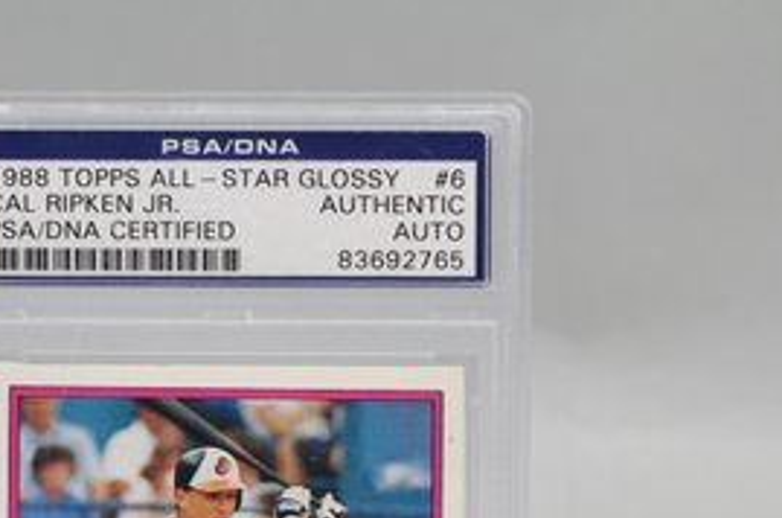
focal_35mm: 159
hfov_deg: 12.9
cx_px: 221
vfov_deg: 8.5
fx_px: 3446
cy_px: 680
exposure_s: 1/80
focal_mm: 40
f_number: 4.5
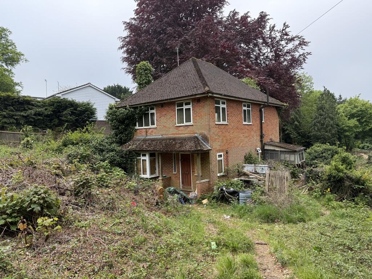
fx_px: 258
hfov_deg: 71.6
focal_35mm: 24
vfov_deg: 56.8
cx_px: 186
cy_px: 140
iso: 100
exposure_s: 1/992
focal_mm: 6.76
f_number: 1.78
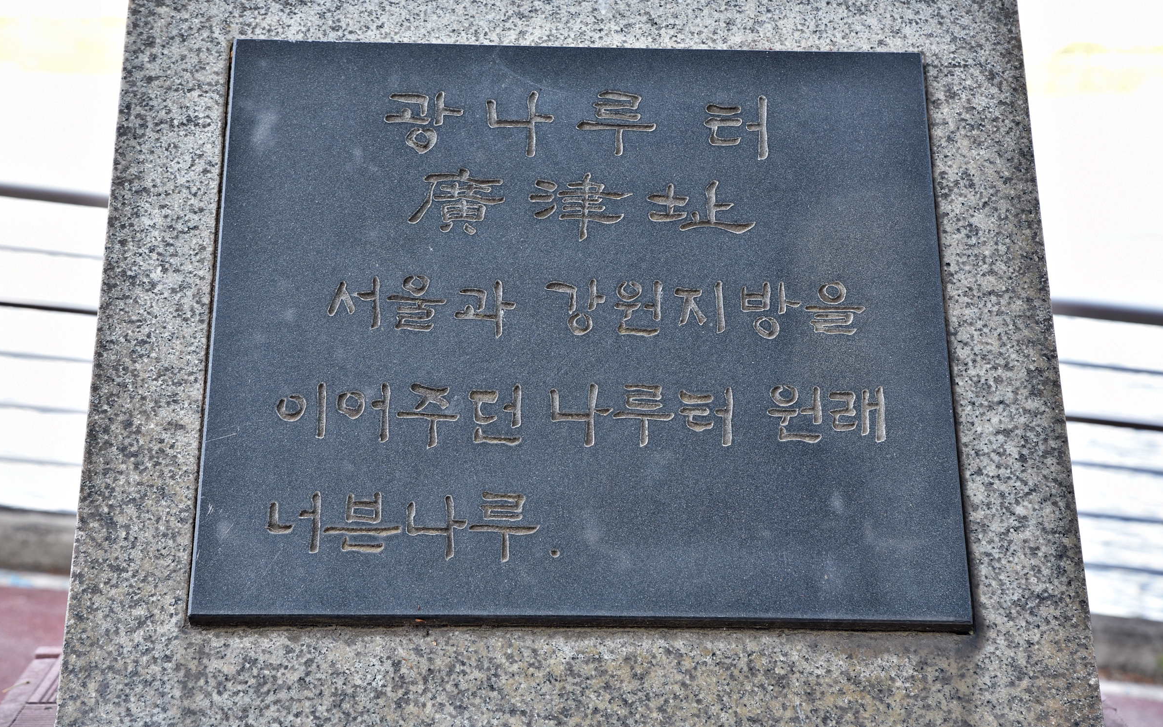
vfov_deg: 18.1
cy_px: 355
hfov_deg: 28.6
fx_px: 2282
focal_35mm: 72
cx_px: 582
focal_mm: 70
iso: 200
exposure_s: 1/25
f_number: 8
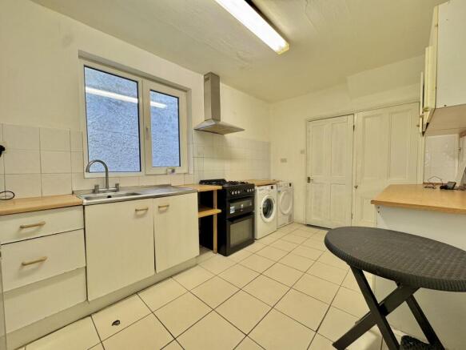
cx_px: 233
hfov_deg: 102.1
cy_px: 175
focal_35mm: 14
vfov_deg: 85.7
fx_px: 188
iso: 200
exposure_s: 1/100
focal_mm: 2.22
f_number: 2.2
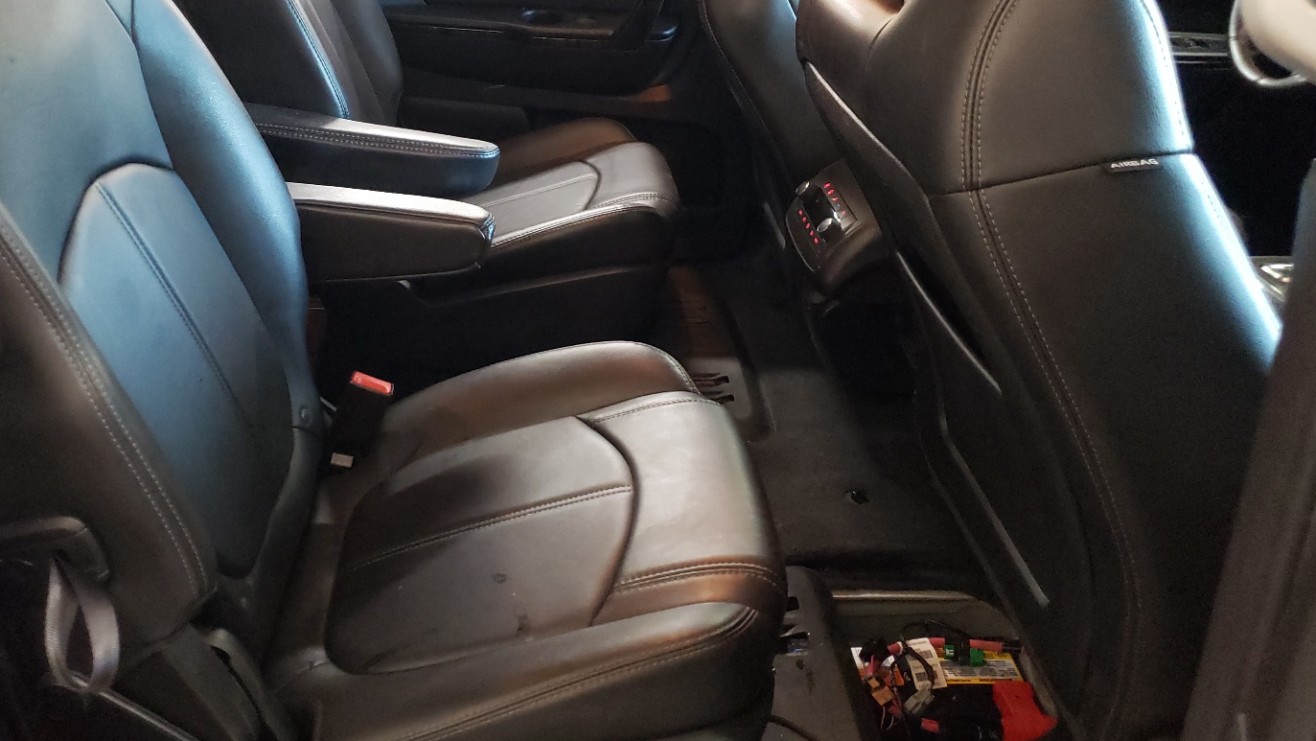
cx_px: 573
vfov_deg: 35.3
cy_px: 250
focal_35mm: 33
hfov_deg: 59.3
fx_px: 1152
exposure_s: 1/24
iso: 528
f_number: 1.5
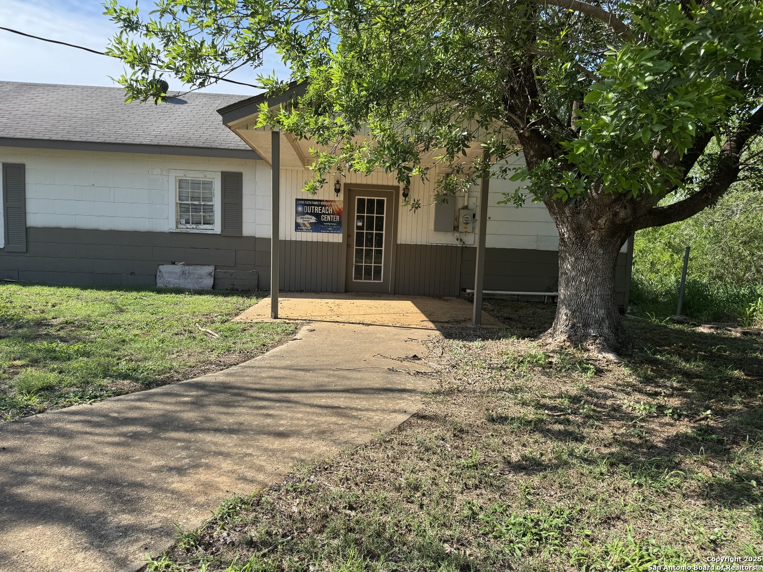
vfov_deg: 56.8
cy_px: 286
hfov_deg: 71.6
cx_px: 382
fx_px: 529
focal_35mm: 24
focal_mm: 6.76
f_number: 1.78
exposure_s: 1/2105
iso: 80
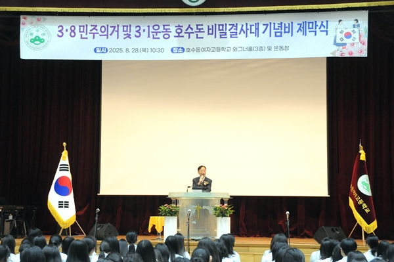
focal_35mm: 66
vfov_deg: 20.6
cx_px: 197
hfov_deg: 30.5
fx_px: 722
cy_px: 131
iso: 3200
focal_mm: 44
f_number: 5.6
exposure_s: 1/100
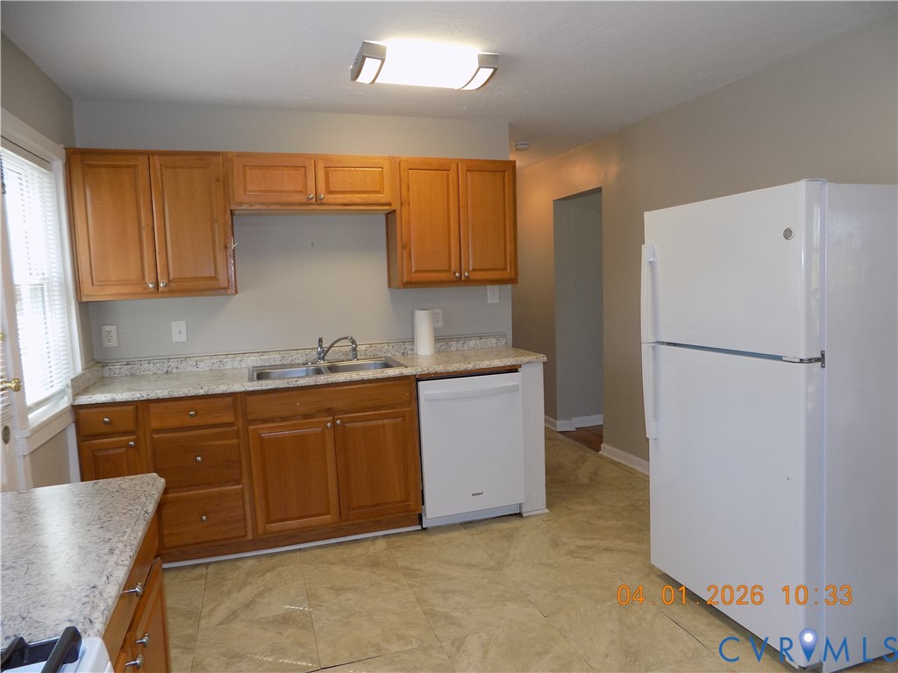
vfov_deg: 58.9
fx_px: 597
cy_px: 336
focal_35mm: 23
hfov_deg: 73.9
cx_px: 449
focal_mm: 4
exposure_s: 1/30
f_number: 3.1
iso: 125
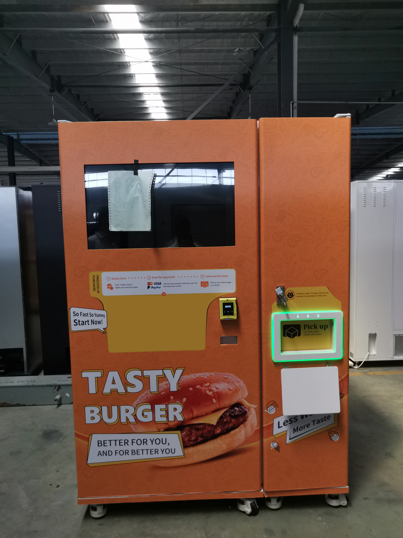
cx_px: 207
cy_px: 268
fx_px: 435
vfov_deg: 63.4
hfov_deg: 49.7
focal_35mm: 28
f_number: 1.8
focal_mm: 3.95
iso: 50
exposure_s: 1/105
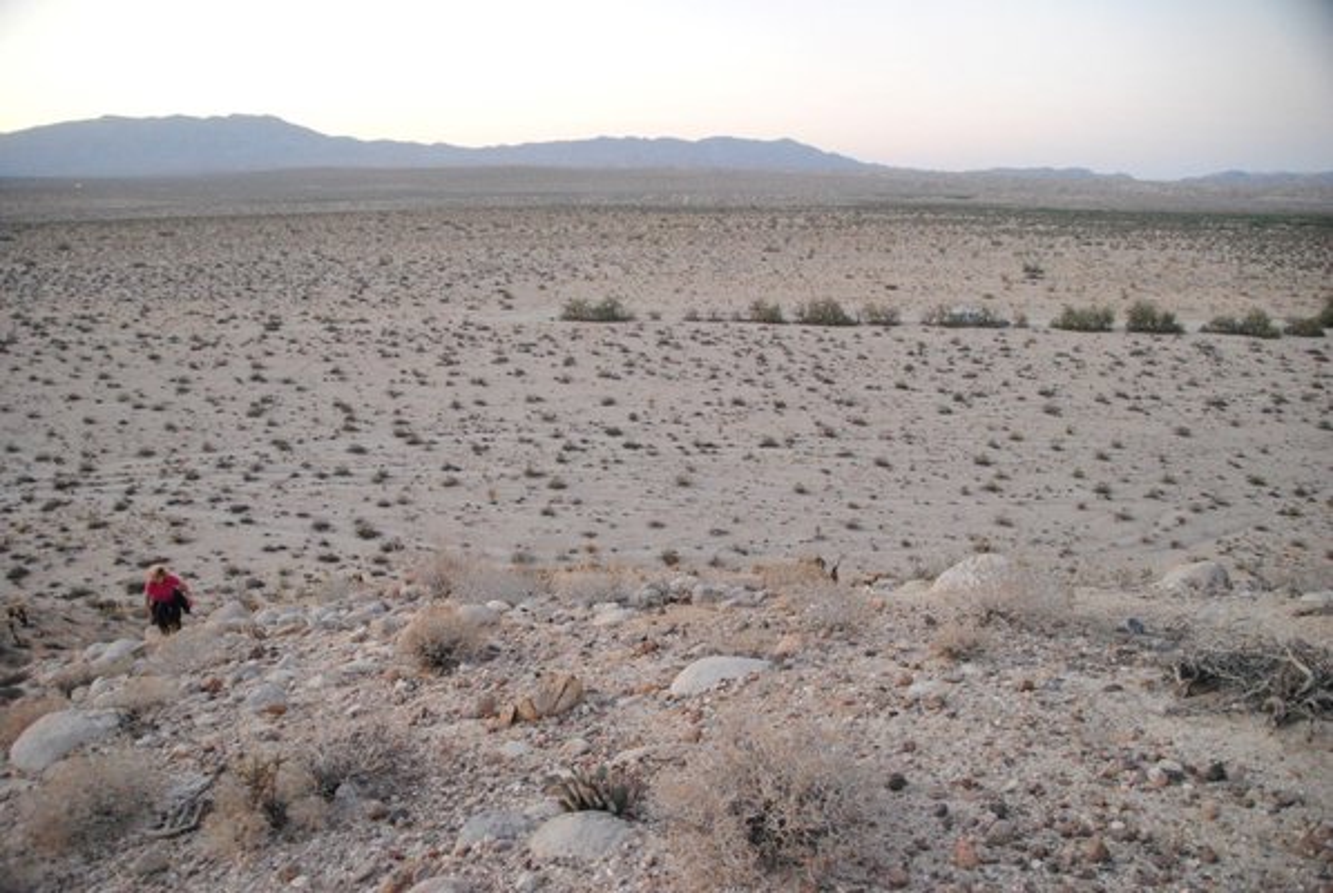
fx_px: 1001
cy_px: 446
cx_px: 666
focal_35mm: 27
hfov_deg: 67.3
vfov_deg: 48.1
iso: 1600
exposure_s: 1/50
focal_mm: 18
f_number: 3.5
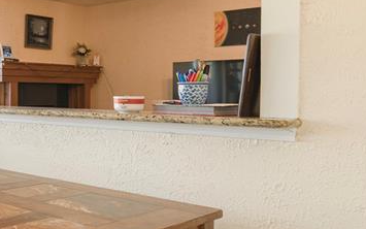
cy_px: 95
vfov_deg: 27.4
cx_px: -84
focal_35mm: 47
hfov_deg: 33.7
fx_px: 469
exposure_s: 1/5
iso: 100
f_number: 7.1
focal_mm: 16
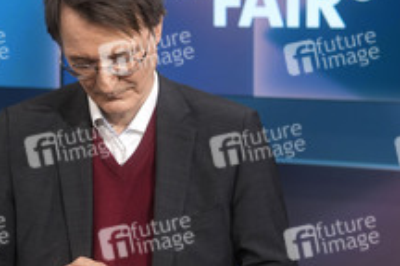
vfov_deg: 14.5
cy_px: 192
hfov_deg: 21.5
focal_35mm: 94
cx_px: 97
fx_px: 1044
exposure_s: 1/125
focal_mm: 30
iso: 640
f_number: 2.2
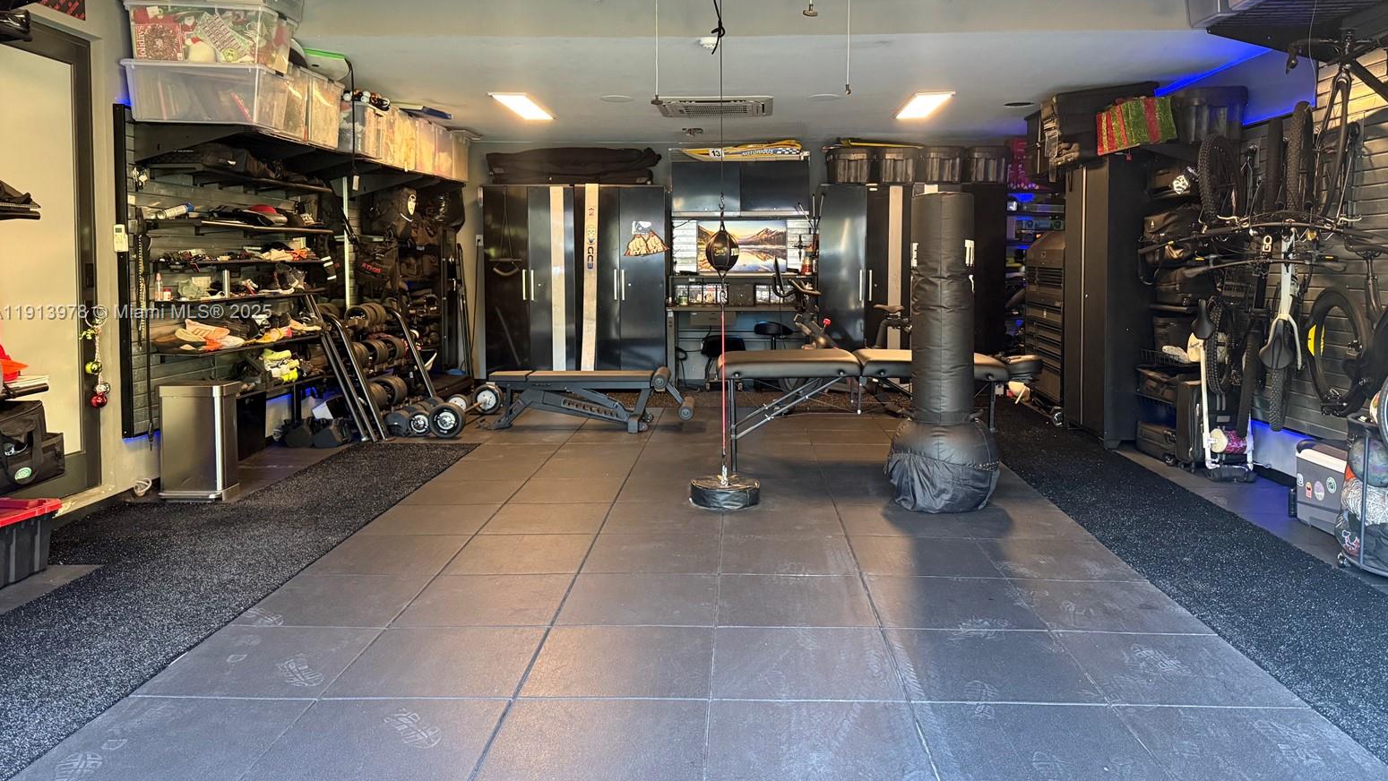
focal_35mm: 27
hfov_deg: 69.8
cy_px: 313
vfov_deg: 42.7
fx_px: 994
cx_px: 703
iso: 800
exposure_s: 1/60
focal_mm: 6.76
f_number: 1.78
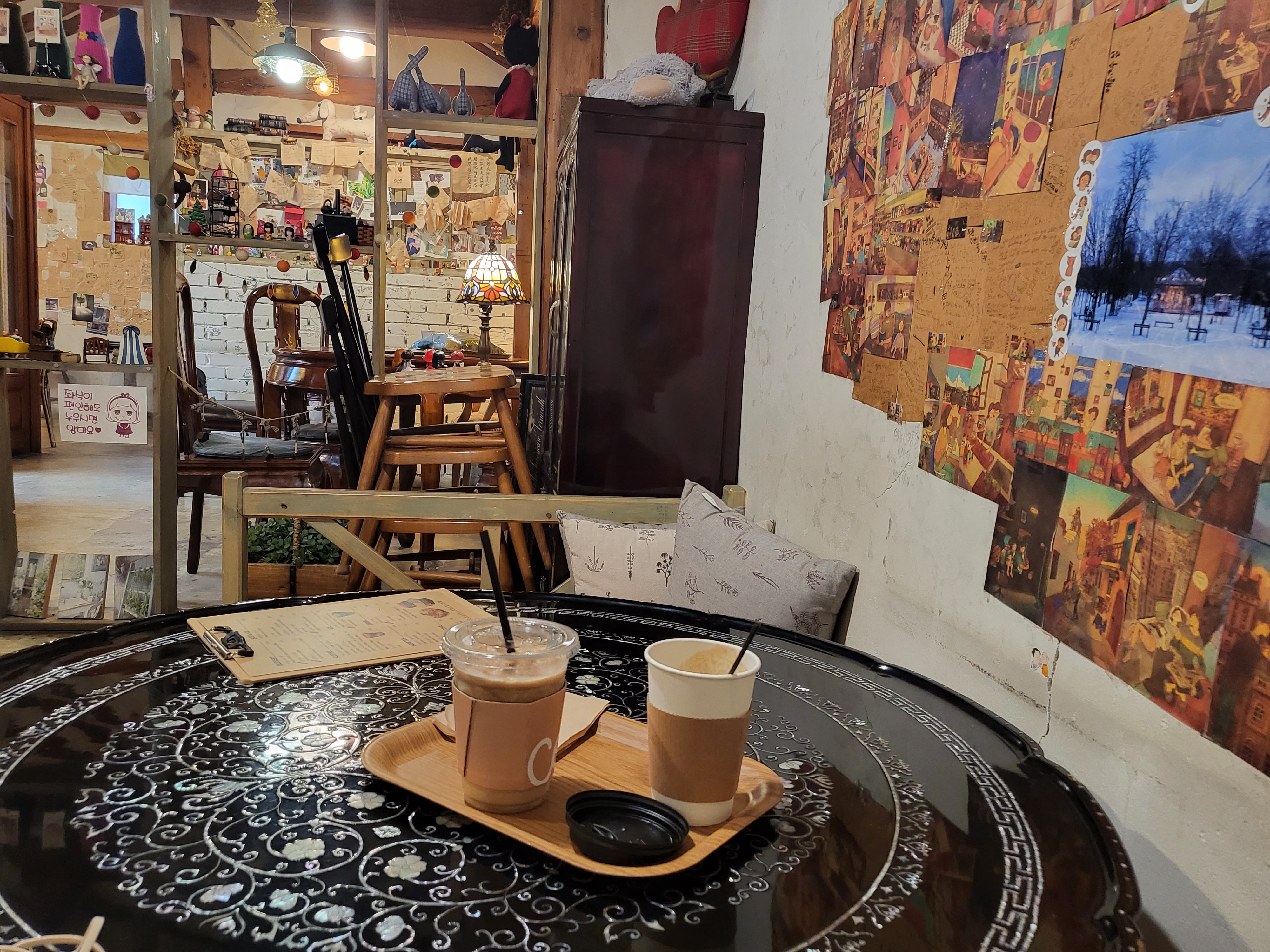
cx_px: 635
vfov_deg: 53.1
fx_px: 954
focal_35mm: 26
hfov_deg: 67.3
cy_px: 476
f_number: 1.8
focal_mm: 4.25
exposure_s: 1/40
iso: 500
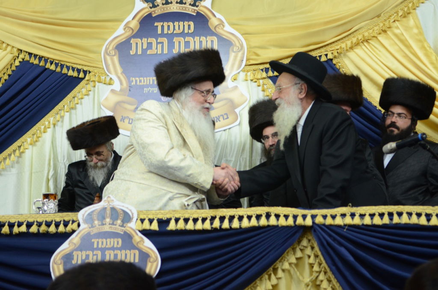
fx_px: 1002
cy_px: 145
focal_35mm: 82
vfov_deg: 16.5
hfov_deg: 24.7
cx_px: 219
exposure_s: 1/80
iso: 1250
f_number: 3.2
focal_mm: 55
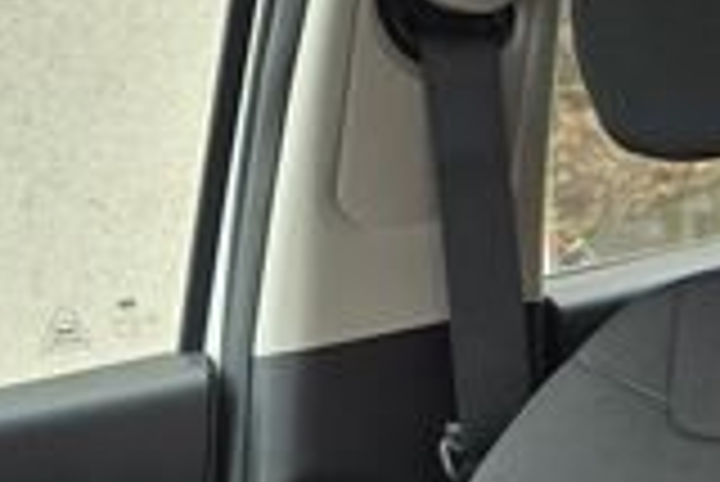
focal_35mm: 153
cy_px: 1099
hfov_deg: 13.0
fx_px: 3063
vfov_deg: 8.3
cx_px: 882
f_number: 1.7
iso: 64
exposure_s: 1/180
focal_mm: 6.3
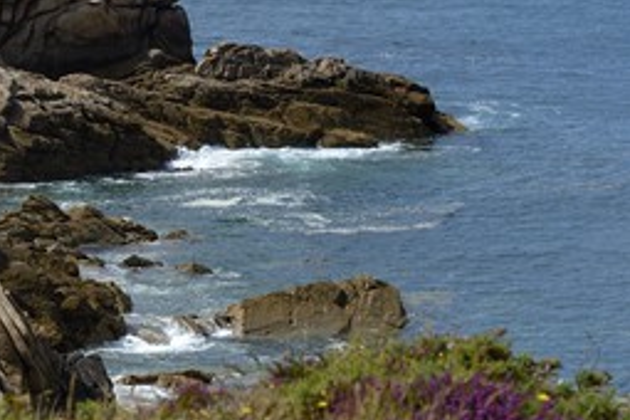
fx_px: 4182
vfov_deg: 5.7
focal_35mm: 239
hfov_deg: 8.6
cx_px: 114
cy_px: 141
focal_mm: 145
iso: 200
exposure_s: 1/400
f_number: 11
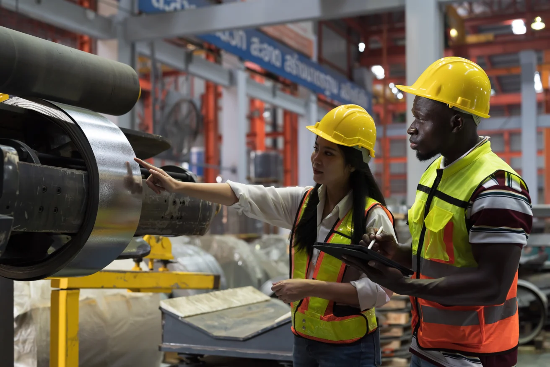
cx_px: 275
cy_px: 184
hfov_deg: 39.6
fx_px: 764
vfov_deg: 27.0
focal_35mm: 50
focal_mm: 50
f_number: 2.8
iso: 1000
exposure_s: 1/160
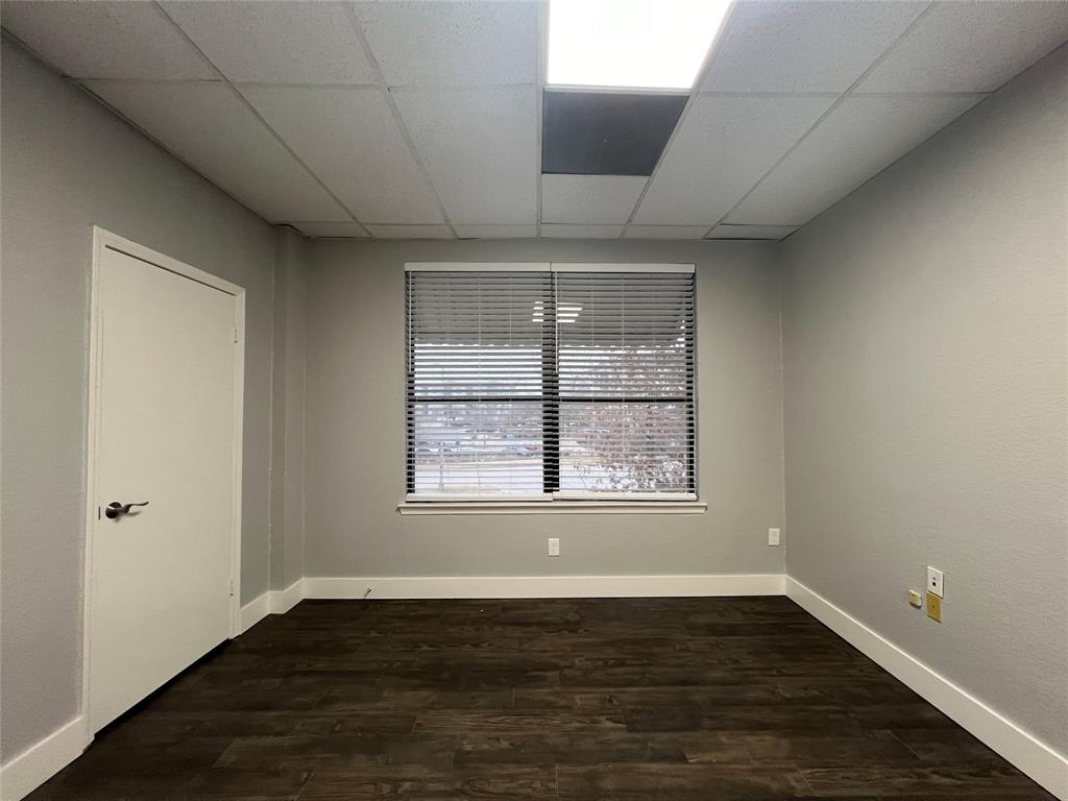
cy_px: 400
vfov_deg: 89.9
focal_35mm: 13
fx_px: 401
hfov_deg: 106.2
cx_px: 534
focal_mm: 1.57
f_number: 1.8
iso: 250
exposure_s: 1/120
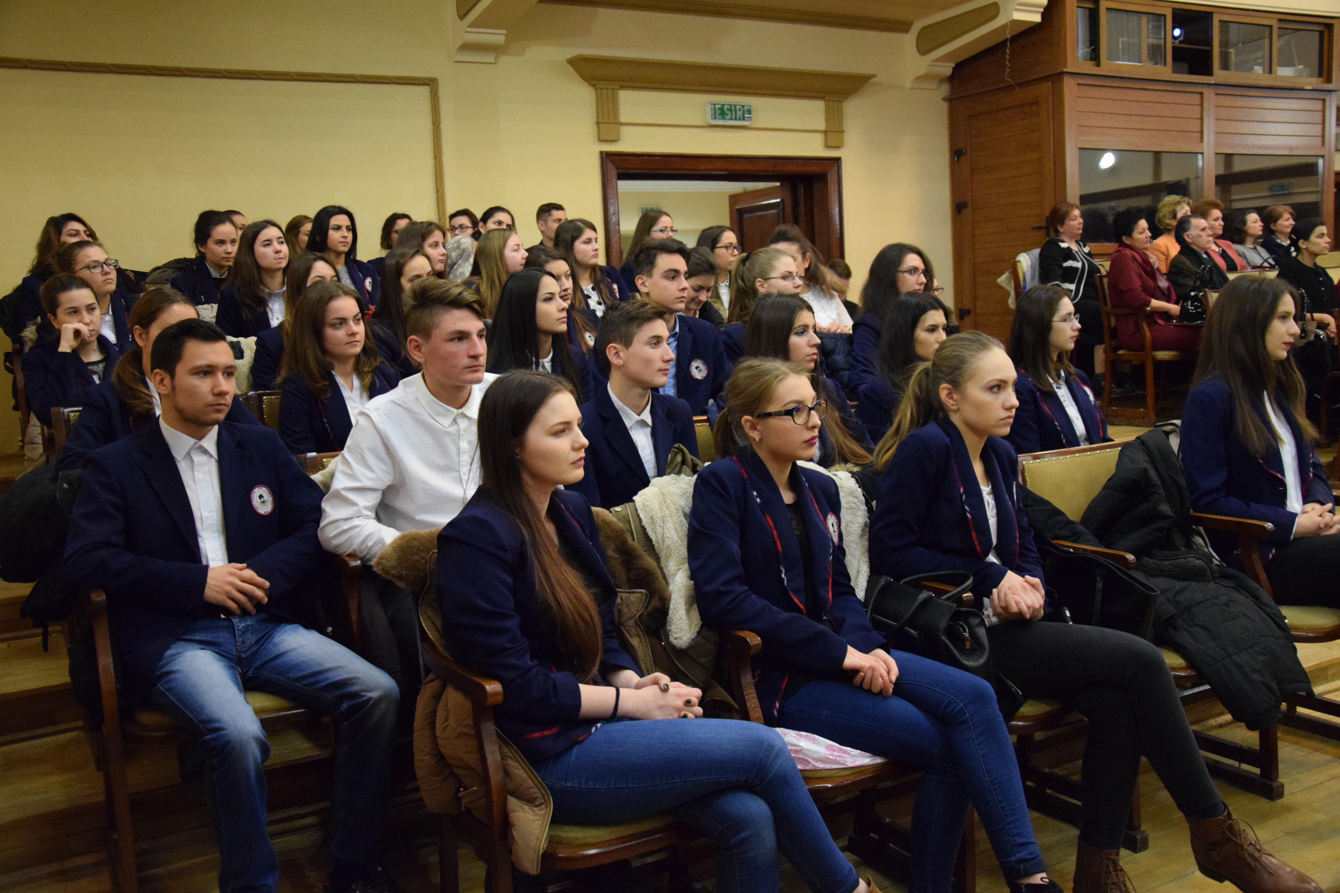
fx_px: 1228
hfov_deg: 57.2
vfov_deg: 40.0
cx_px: 670
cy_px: 446
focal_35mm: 33
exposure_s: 1/50
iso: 4000
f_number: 3.8
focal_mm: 22
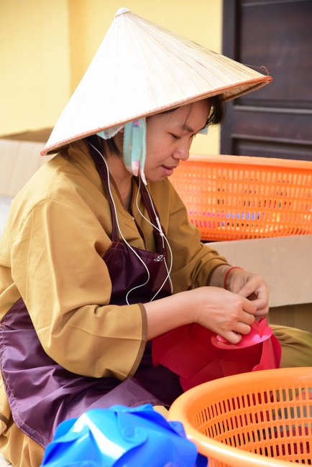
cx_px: 156
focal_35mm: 100
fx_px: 1299
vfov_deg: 20.4
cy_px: 234
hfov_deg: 13.7
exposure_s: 1/50
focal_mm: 100
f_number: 5.6
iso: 200
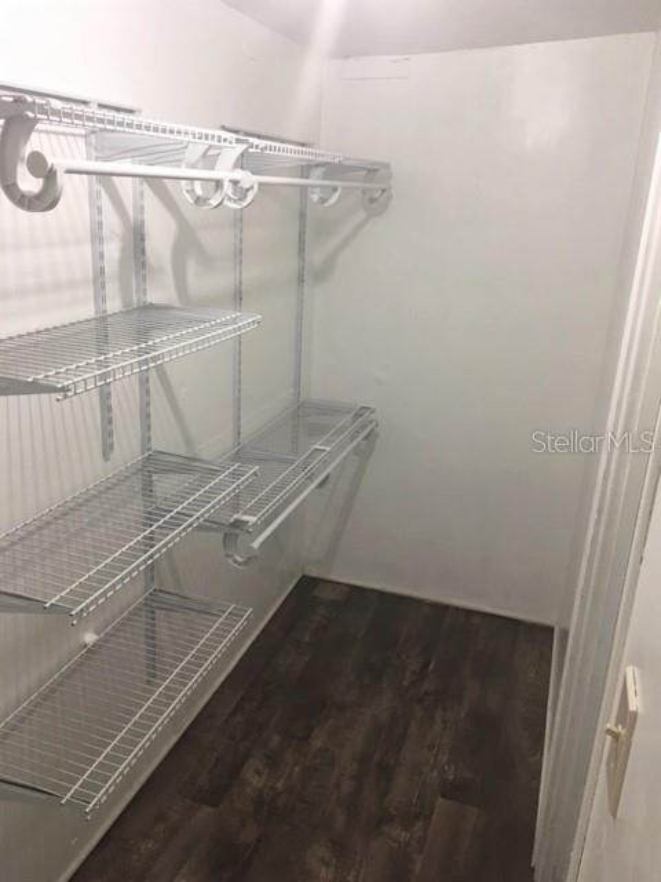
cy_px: 441
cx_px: 330
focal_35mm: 29
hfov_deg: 48.2
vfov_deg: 61.7
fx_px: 738
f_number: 2.2
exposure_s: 1/30
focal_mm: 4.15
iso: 80
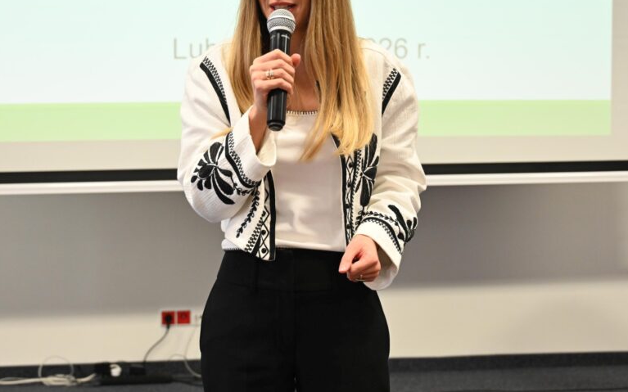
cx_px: 287
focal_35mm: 68
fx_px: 1164
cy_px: 117
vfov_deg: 19.0
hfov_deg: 30.2
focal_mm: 50
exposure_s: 1/125
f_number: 4
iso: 1600
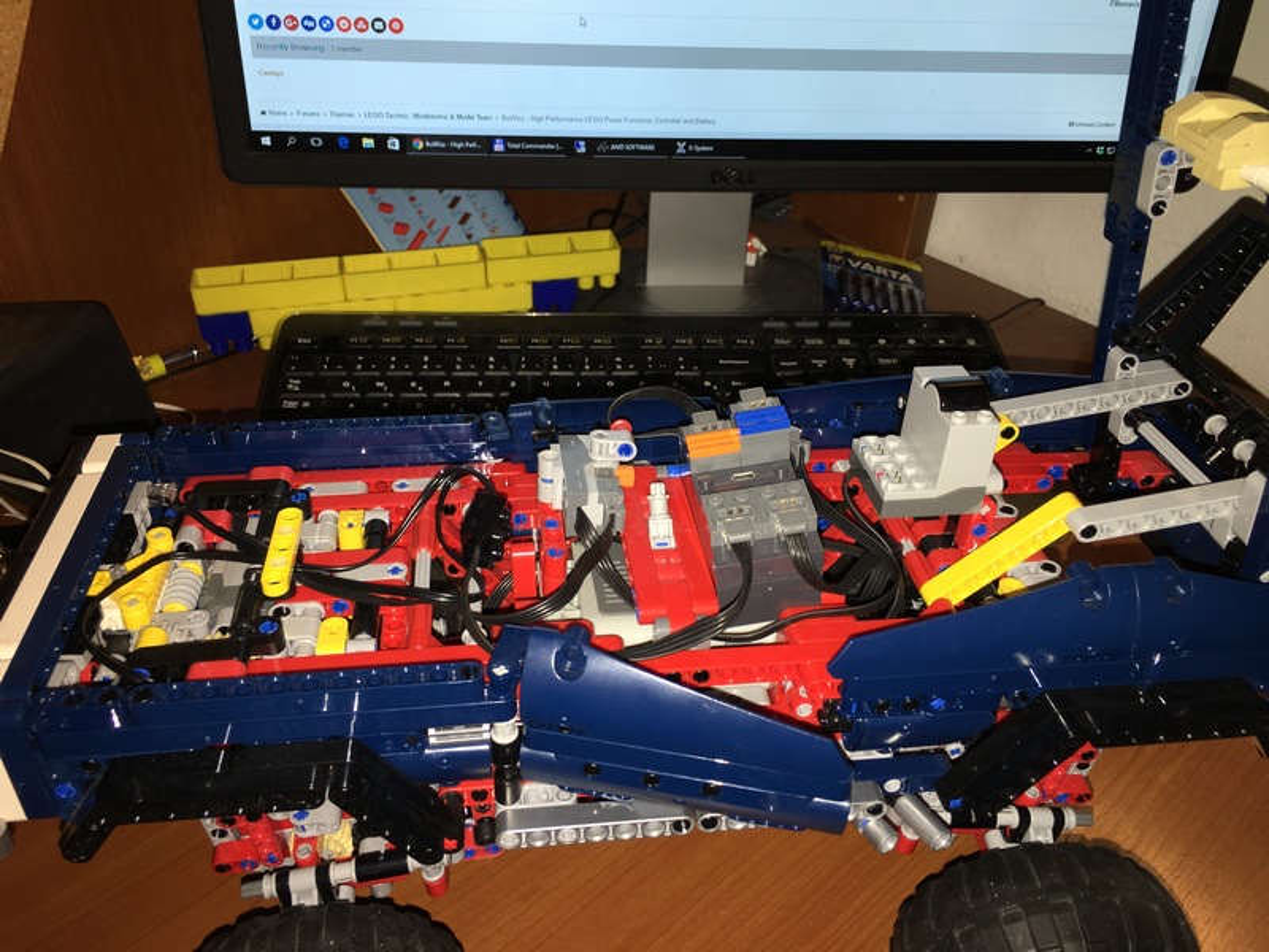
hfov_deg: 61.7
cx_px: 634
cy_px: 476
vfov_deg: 48.2
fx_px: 1063
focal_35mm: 29
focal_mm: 4.15
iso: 25
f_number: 2.2
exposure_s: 1/17
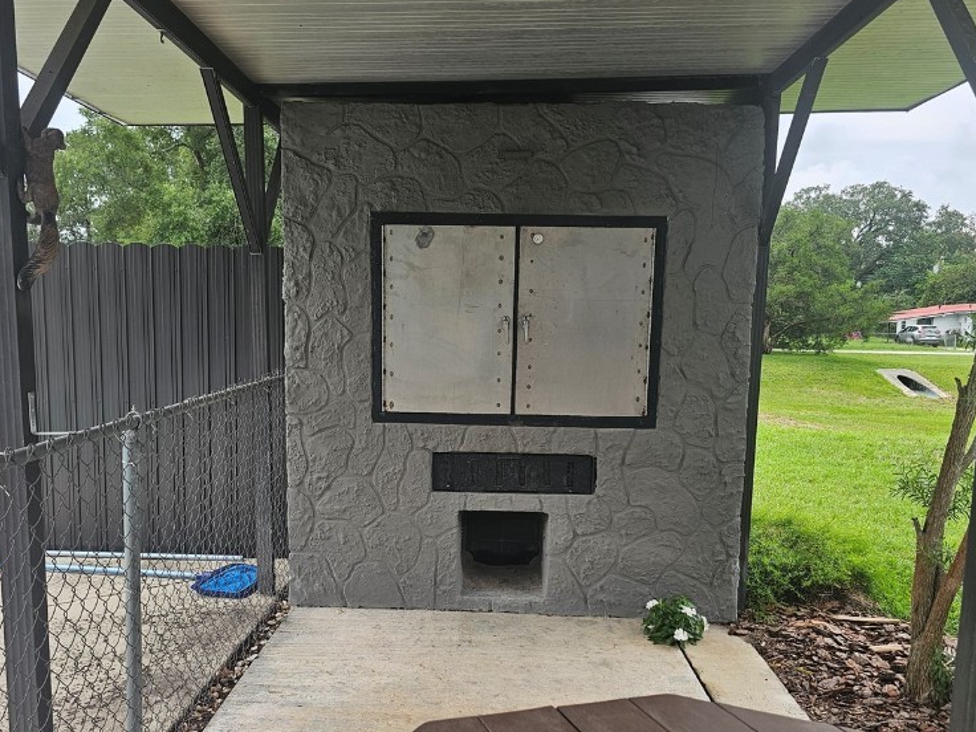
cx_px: 476
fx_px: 902
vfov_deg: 43.9
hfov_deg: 56.8
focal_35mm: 32
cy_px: 448
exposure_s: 1/218
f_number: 1.7
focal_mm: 6.3
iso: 20
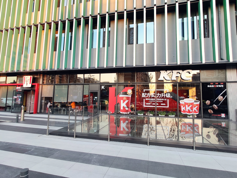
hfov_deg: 91.0
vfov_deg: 74.8
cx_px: 118
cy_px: 89
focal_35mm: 17
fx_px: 116
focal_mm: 2.25
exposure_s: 1/100
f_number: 2.2
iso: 194
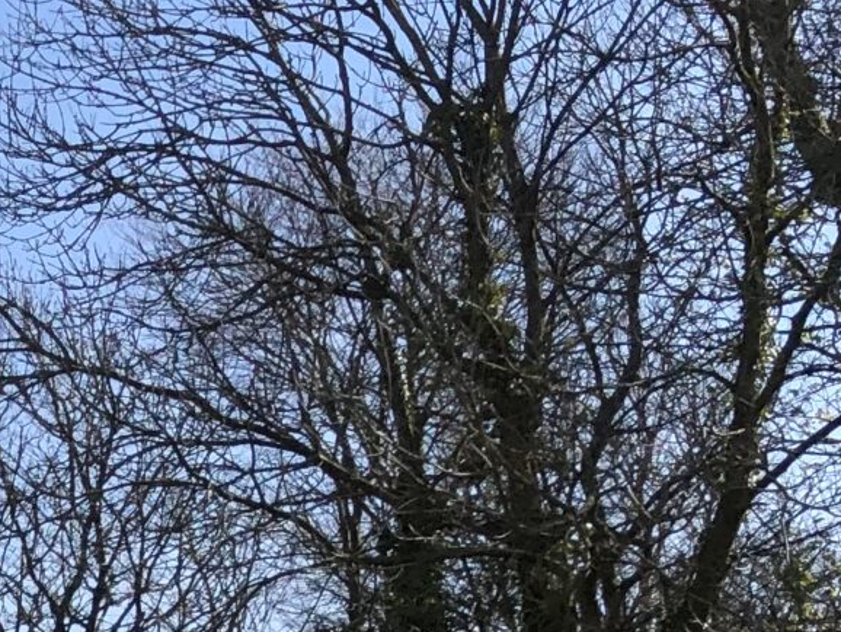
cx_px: -789
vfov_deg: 10.9
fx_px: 3014
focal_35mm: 124
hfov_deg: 13.7
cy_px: 1265
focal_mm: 4
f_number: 1.8
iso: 20
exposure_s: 1/2404
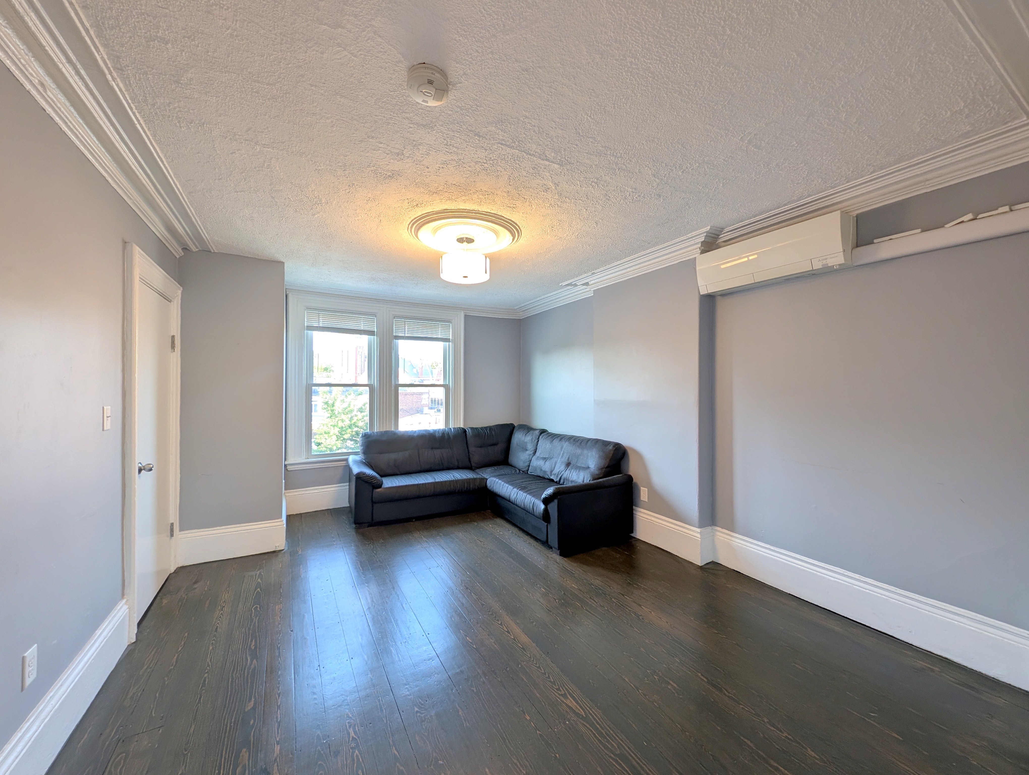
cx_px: 514
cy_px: 388
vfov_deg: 94.6
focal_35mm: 12
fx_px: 357
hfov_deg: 110.5
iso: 89
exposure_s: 1/60
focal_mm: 2.23
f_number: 1.95
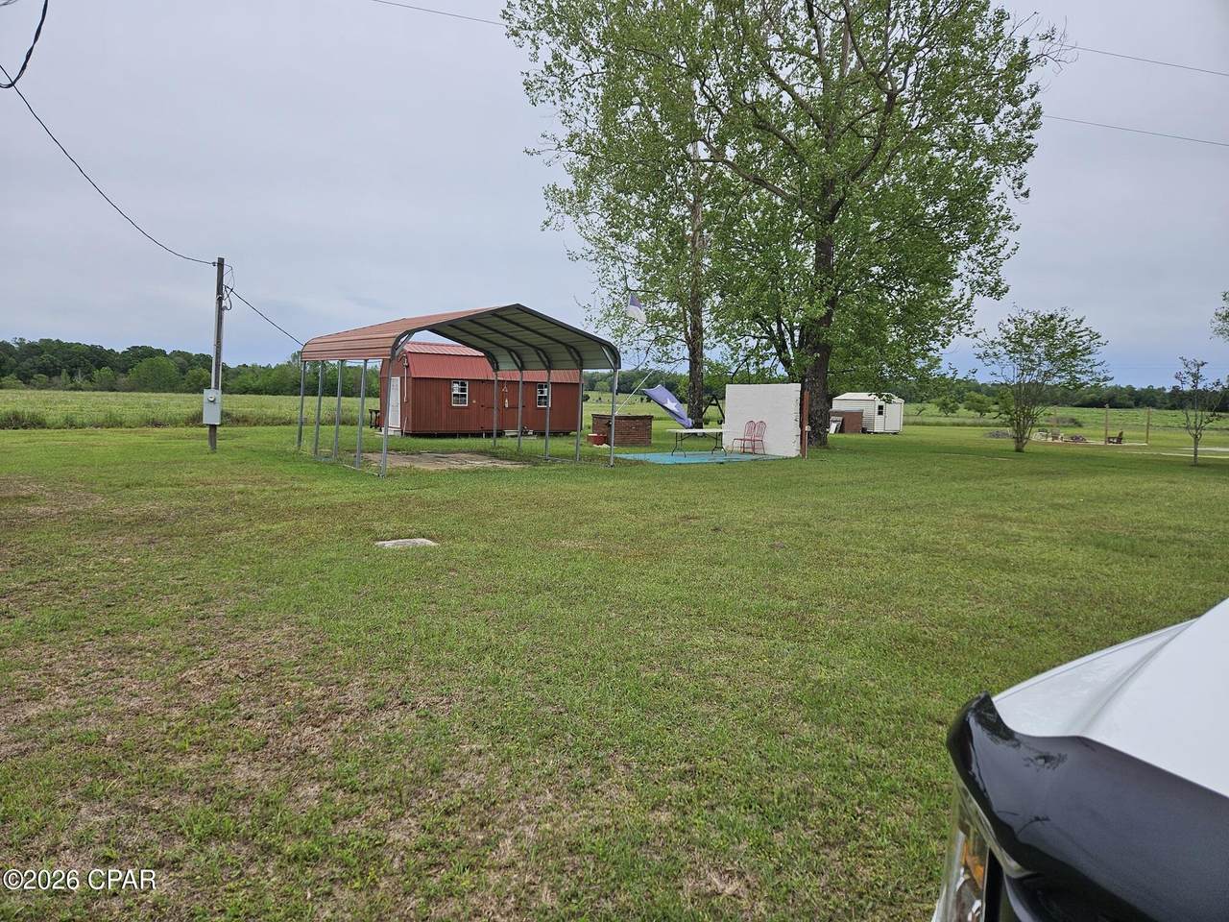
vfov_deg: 58.9
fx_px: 817
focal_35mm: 23
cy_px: 461
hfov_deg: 73.9
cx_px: 614
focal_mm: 5.4
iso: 25
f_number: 1.8
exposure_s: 1/1269
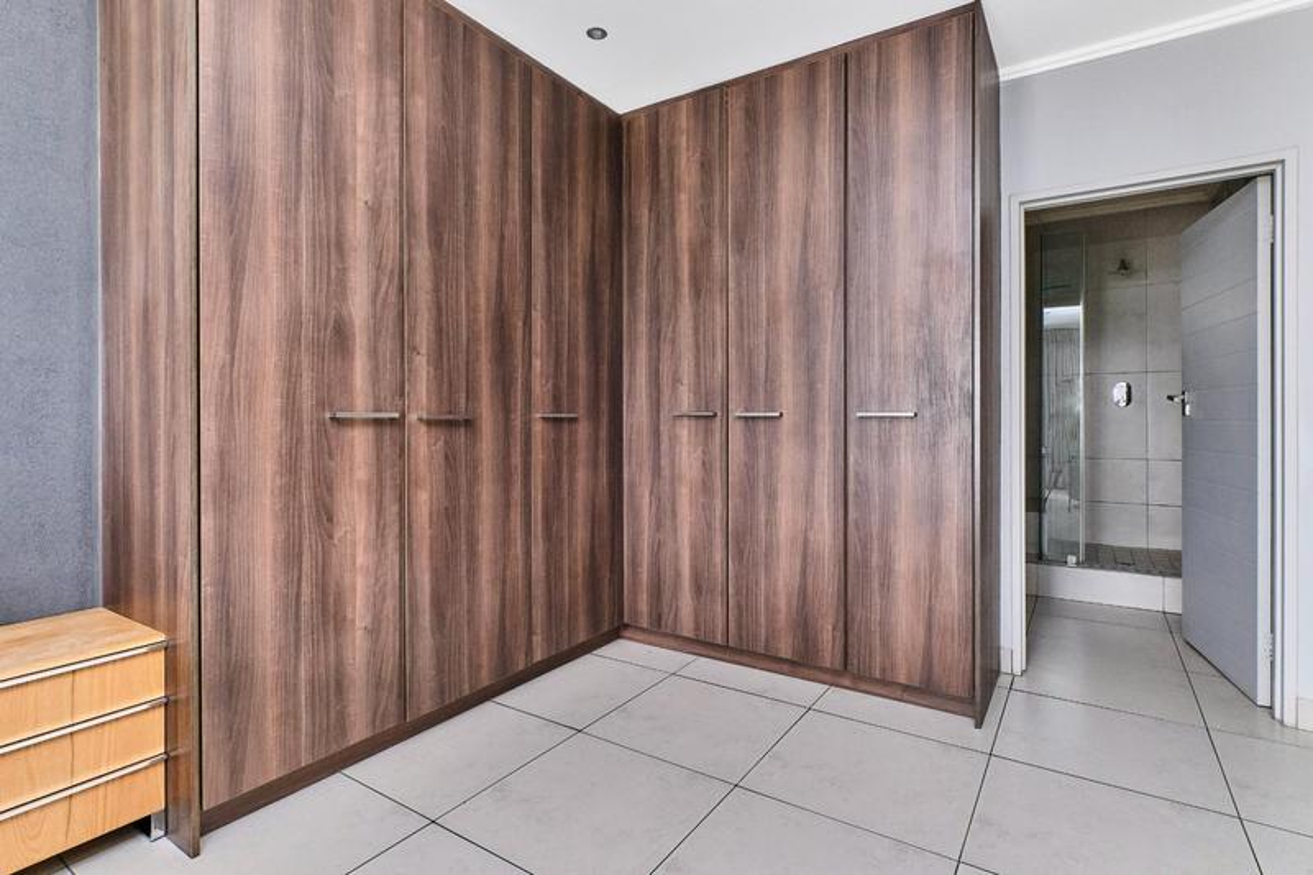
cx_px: 656
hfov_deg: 96.7
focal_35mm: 16
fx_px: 583
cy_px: 438
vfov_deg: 73.7
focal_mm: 10.5
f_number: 8
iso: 800
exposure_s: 1/50
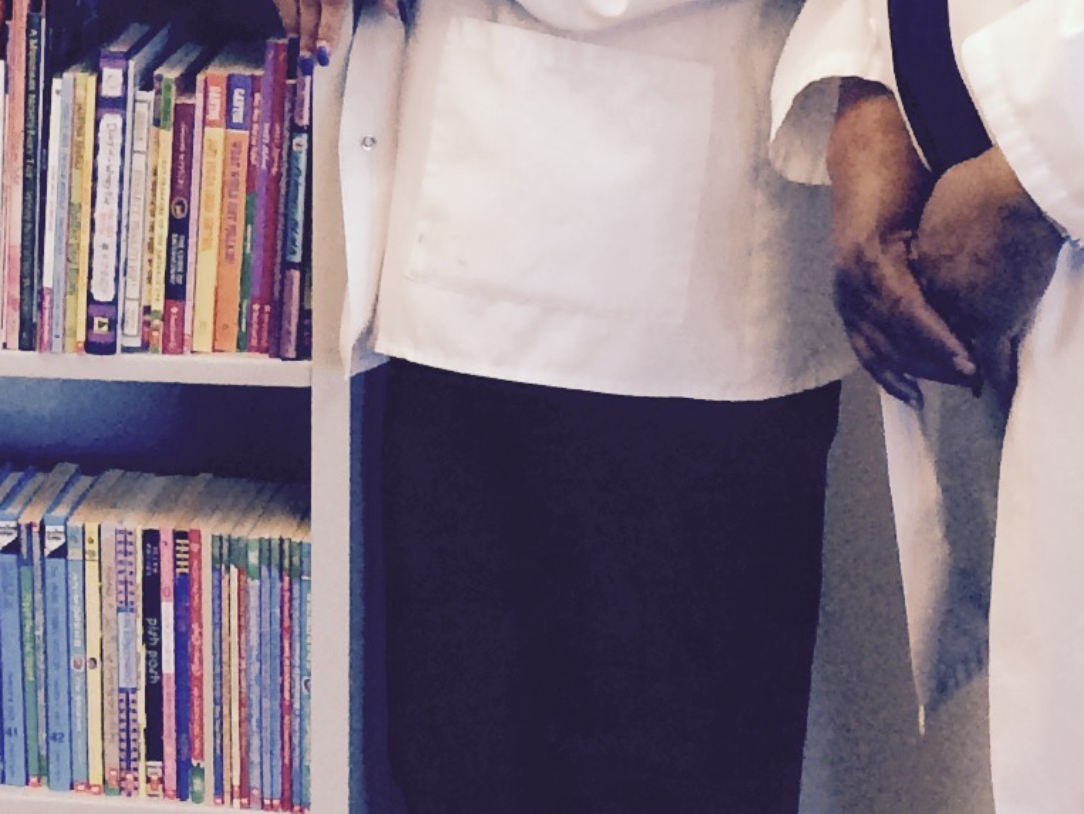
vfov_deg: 11.7
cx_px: -81
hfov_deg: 15.5
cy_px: -192
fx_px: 3885
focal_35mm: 124
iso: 64
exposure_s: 1/30
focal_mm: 4.15
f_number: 2.2
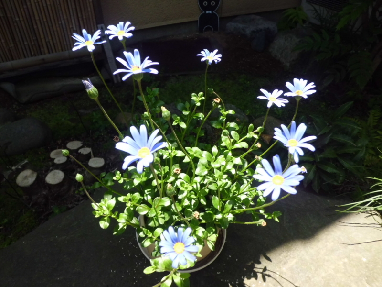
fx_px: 287
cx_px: 191
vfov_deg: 53.1
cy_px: 144
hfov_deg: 67.3
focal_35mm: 26
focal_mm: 4.7
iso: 100
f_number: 7.9
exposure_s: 1/60
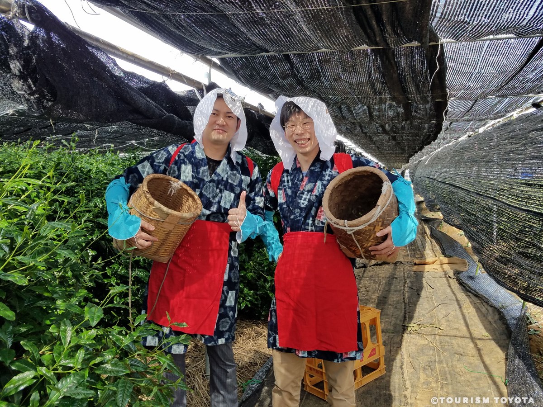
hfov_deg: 67.3
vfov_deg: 53.1
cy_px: 204
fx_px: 408
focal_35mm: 26
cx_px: 272
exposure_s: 1/282
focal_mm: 4.2
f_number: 1.7
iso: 50
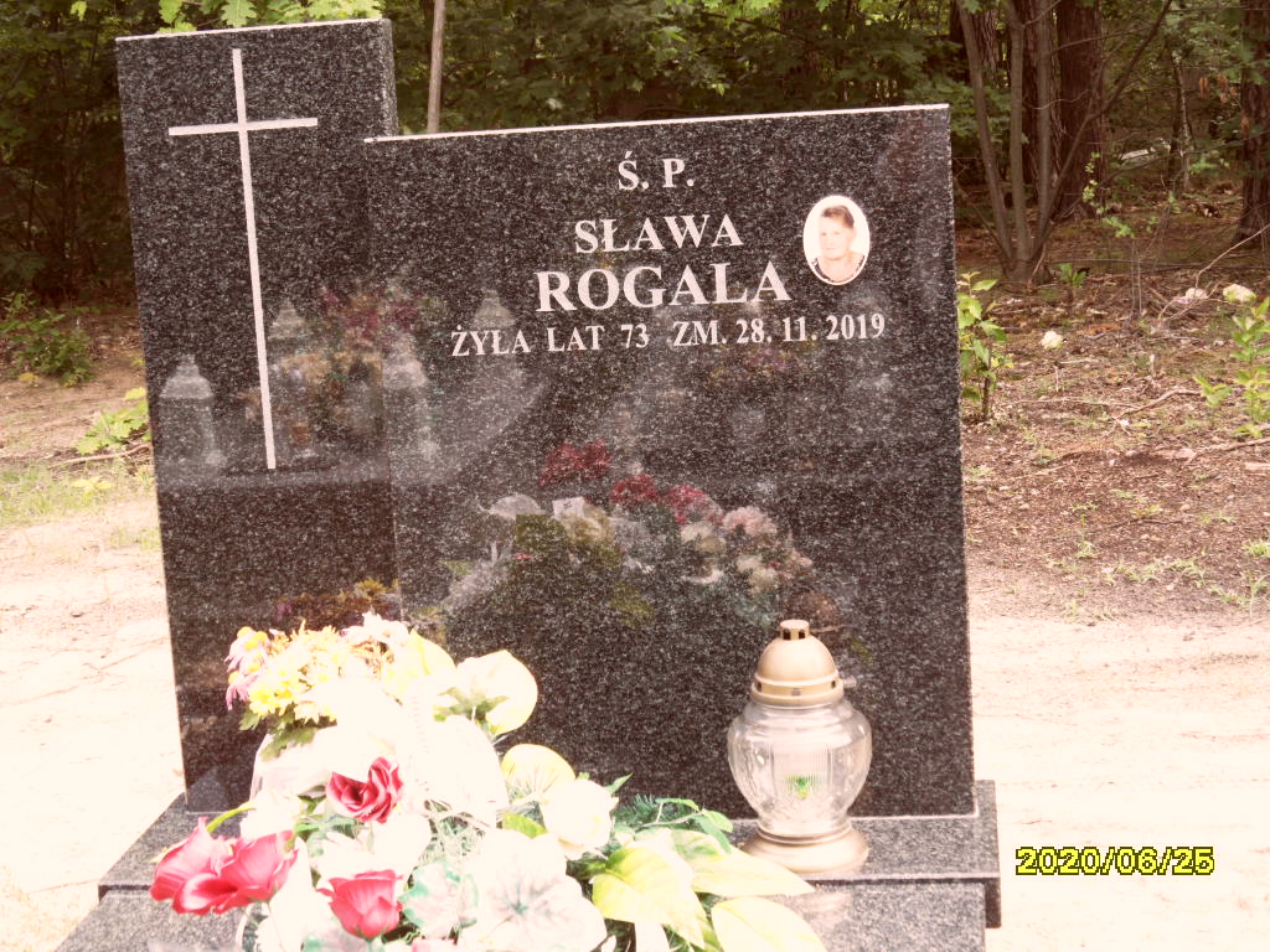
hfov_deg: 32.2
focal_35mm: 60
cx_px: 635
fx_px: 2201
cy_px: 476
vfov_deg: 24.4
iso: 100
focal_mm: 10.3
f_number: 4
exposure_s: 1/90
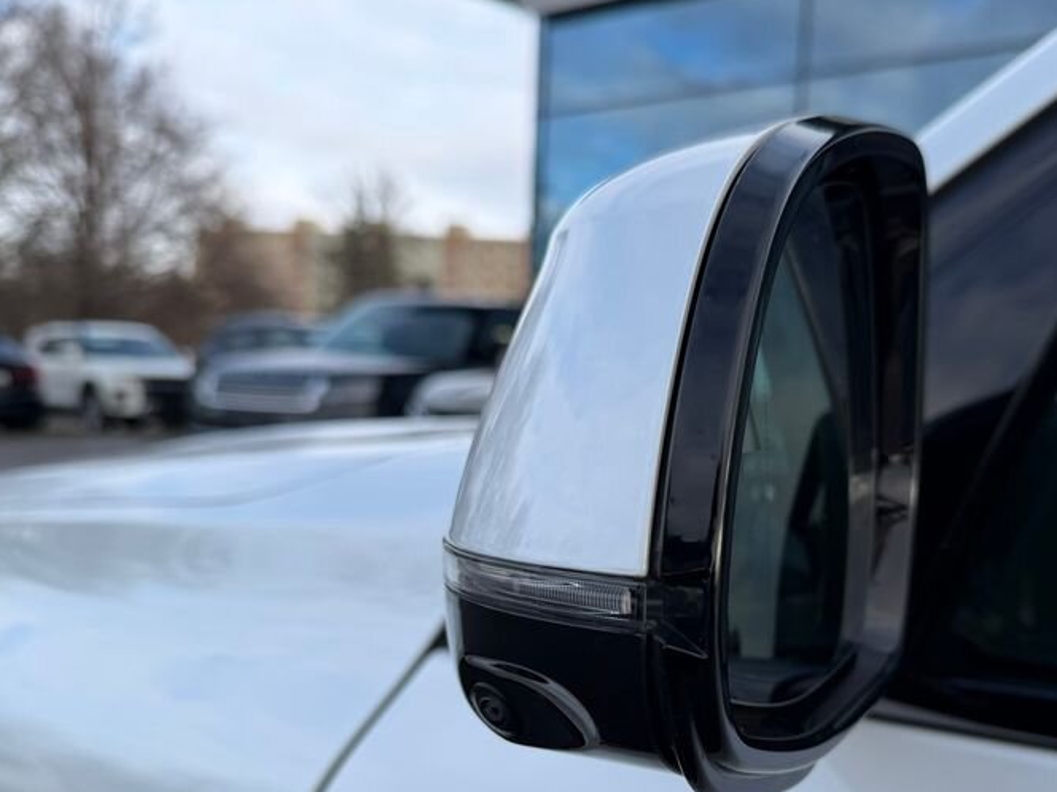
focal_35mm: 37
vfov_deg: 37.8
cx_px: 685
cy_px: 580
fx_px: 1130
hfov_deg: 49.5
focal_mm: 6.76
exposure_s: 1/1230
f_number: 1.78
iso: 80
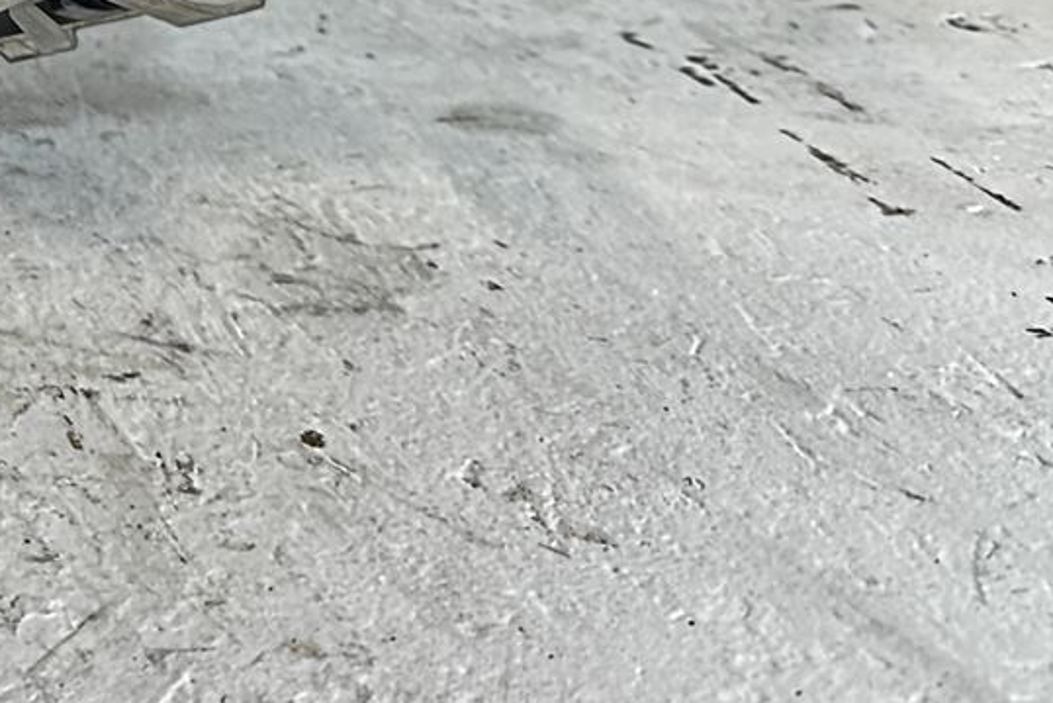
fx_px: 2779
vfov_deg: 13.2
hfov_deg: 18.0
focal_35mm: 95
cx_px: -714
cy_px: -482
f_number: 1.78
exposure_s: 1/50
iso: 160
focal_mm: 6.86
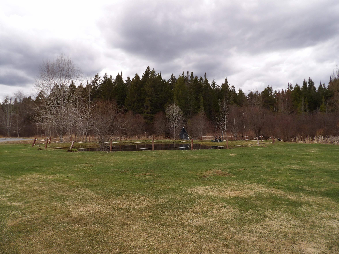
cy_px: 127
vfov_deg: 56.8
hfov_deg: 71.6
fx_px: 235
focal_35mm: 24
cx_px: 170
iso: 100
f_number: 3.2
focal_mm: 4.3
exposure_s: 1/692
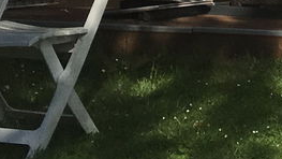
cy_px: -299
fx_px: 1436
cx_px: 630
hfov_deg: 10.1
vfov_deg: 5.9
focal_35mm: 192
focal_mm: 4.15
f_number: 2.2
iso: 25
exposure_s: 1/2747
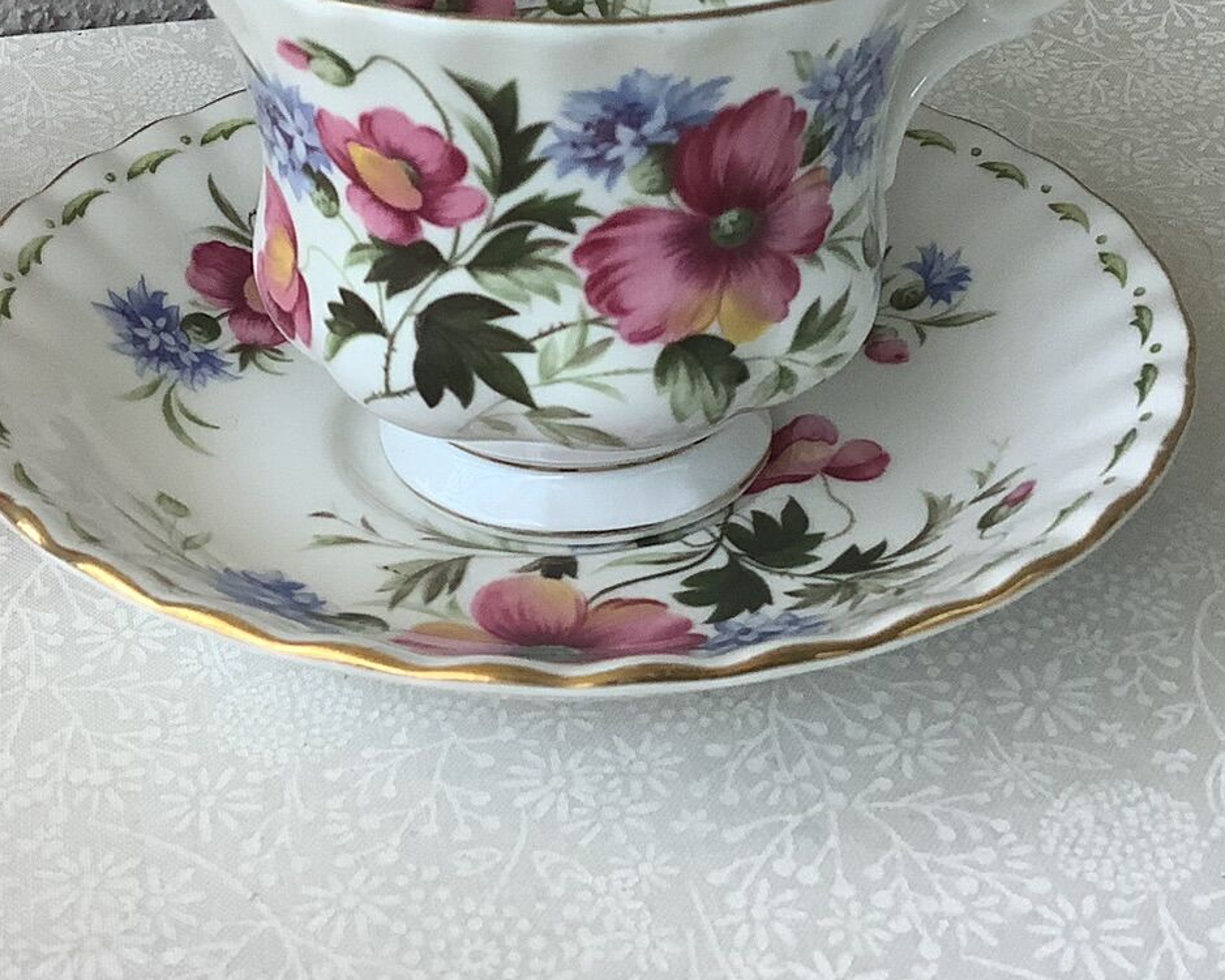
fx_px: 2393
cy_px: 154
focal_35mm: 66
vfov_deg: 22.7
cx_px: 583
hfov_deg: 28.7
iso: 64
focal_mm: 3.3
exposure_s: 1/120
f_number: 2.4
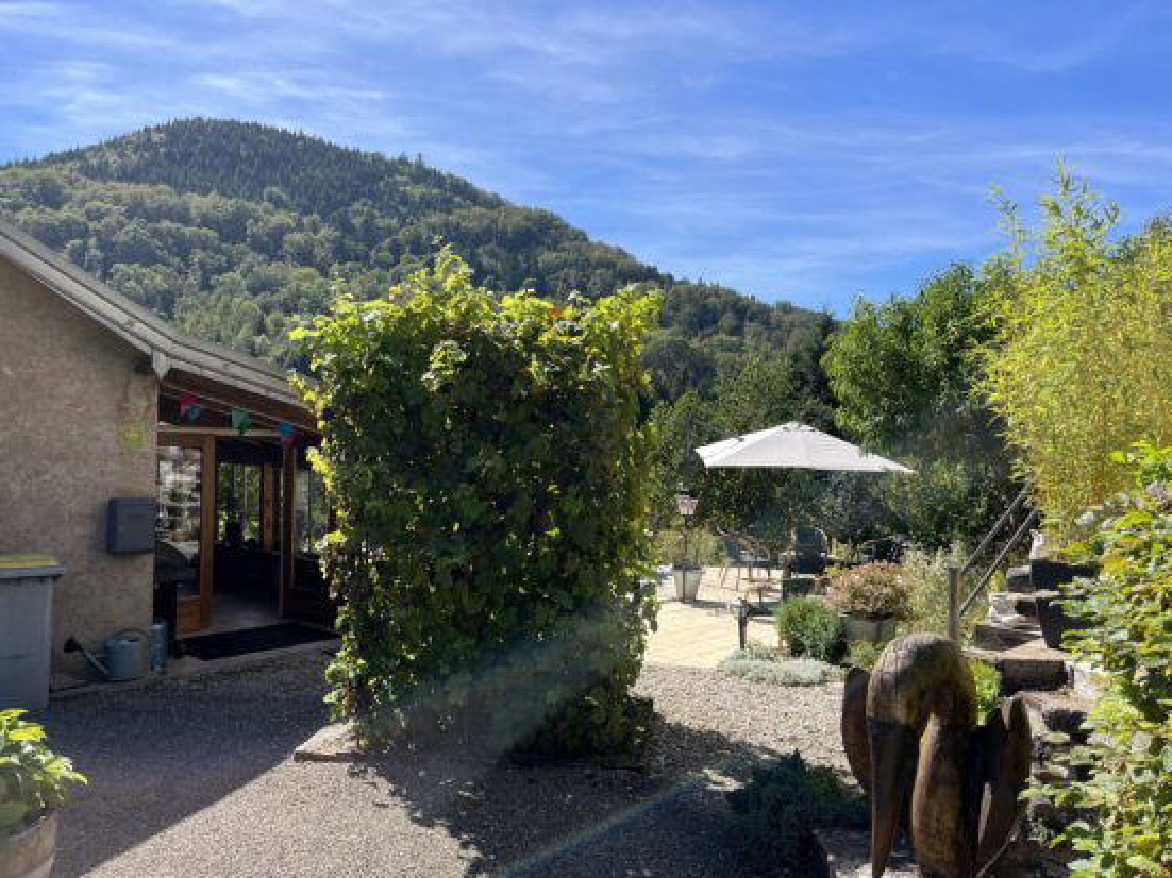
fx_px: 914
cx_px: 604
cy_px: 452
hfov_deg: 65.3
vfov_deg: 51.3
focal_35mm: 27
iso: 50
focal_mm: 5.1
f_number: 1.6
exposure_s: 1/2410
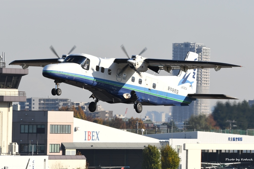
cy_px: 84
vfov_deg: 3.0
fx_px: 3281
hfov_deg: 4.4
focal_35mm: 465
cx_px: 127
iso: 400
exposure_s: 1/1000
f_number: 8
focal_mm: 310
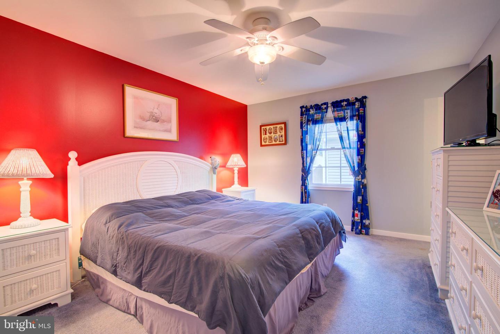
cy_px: 167
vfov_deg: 73.8
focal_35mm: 16
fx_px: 222
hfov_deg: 96.7
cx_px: 250
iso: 200
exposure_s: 1/2
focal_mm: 16
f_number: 8
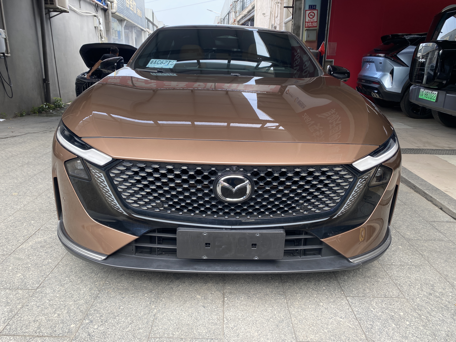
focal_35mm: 26
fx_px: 343
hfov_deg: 67.3
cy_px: 171
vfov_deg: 53.1
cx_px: 228
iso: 32
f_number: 1.8
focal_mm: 4.25
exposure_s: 1/267
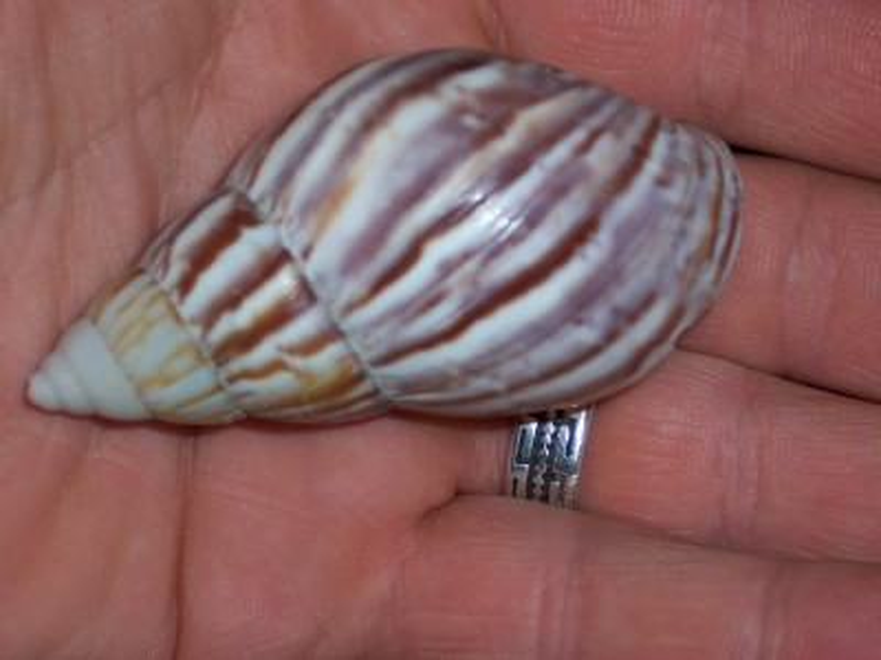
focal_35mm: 108
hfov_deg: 18.2
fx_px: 2749
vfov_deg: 13.7
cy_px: 330
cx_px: 440
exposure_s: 1/125
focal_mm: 18
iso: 80
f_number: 4.8
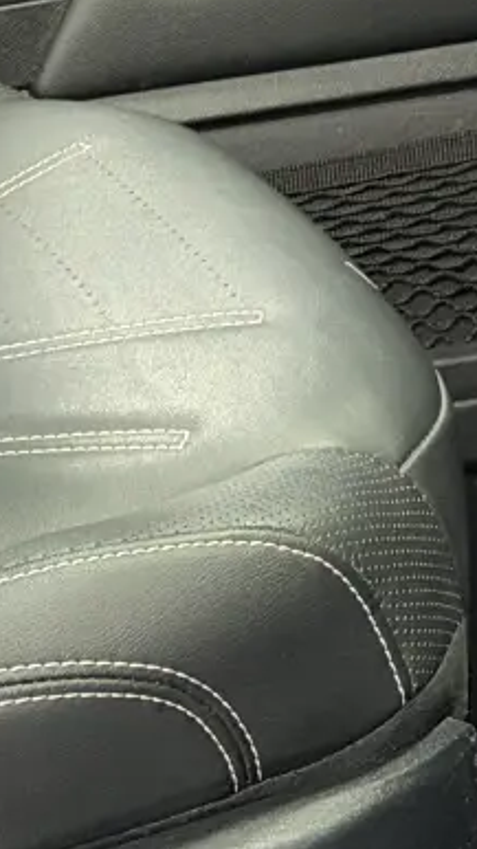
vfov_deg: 10.8
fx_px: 4387
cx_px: 86
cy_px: -227
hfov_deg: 6.2
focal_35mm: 195
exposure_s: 1/33
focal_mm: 6.76
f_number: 1.78
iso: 320
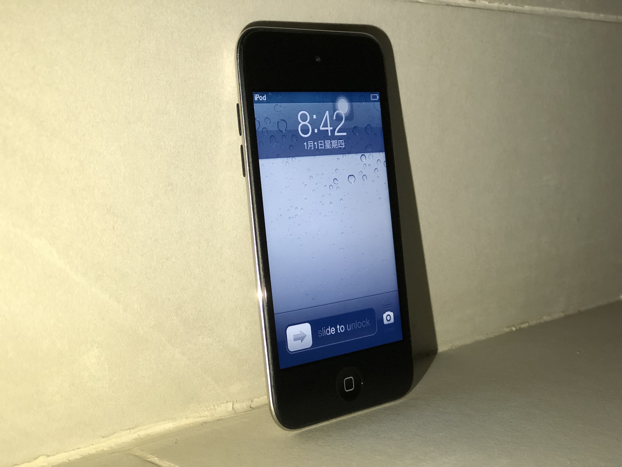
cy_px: 234
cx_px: 311
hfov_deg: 33.8
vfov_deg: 25.7
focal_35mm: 57
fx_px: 1024
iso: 250
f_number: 2.8
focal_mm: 6.6
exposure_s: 1/33
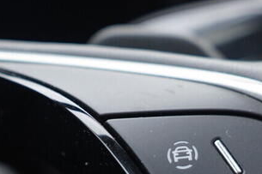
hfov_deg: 16.8
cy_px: 227
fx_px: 880
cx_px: 216
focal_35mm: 121
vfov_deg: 11.0
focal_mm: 24
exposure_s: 1/40
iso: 320
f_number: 2.8
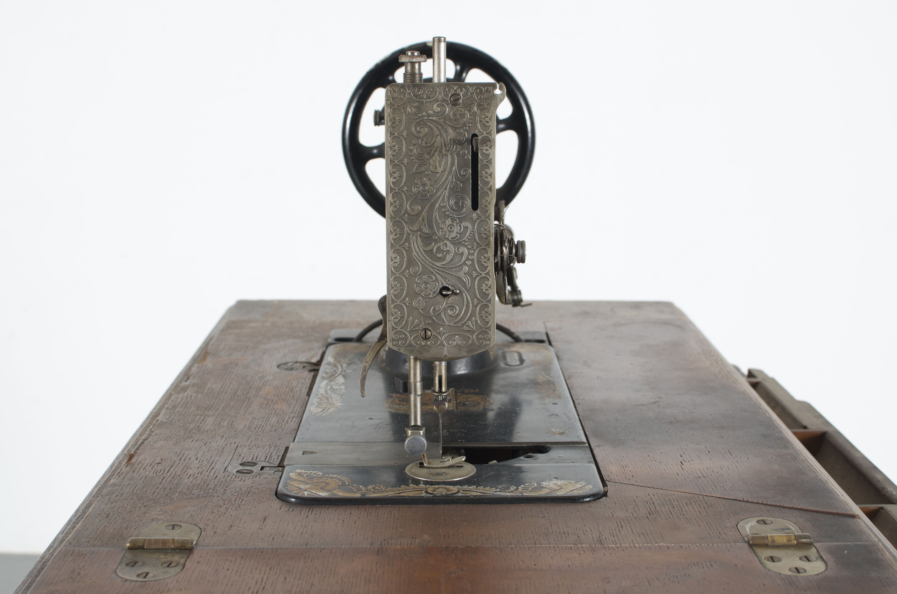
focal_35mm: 52
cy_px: 297
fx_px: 1305
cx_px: 448
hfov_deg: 37.9
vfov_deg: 25.6
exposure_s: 1/125
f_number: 6.3
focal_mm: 35
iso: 100
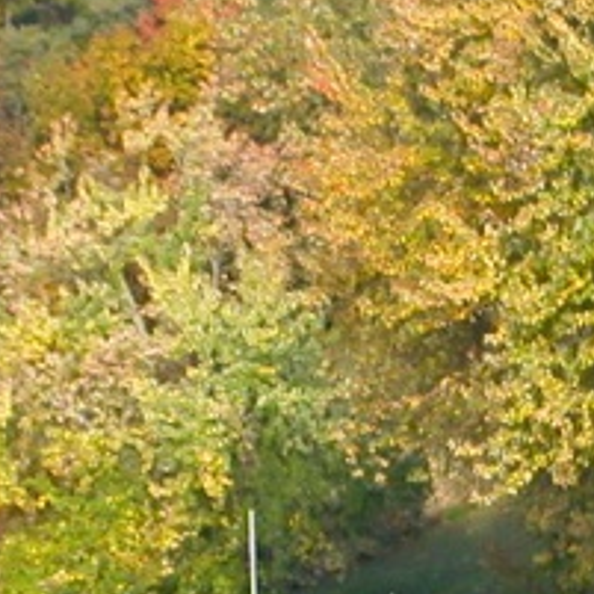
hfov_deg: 5.0
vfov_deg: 5.1
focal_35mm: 344
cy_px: 822
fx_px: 6678
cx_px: 952
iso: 100
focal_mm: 14.9
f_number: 4.6
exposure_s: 1/84.4
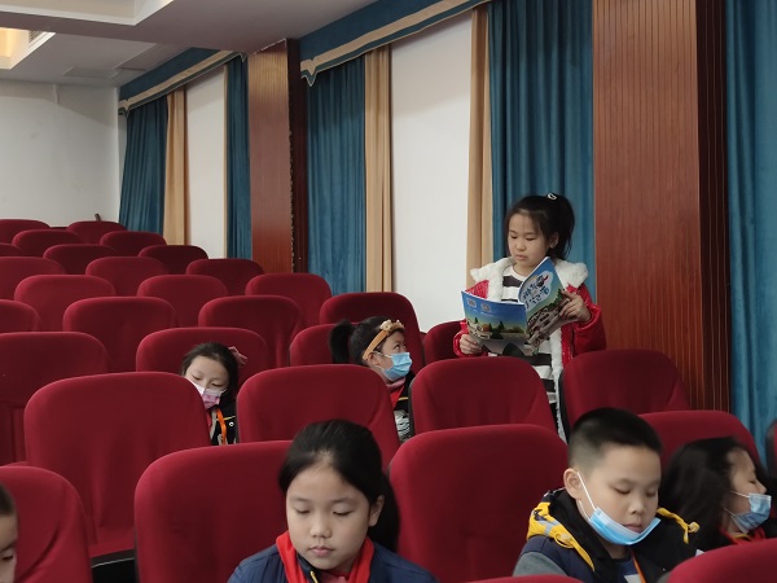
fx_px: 1190
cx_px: 388
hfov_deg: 36.2
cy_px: 292
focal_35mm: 53
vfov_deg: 27.5
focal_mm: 6.72
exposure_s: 1/50
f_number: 1.69
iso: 534
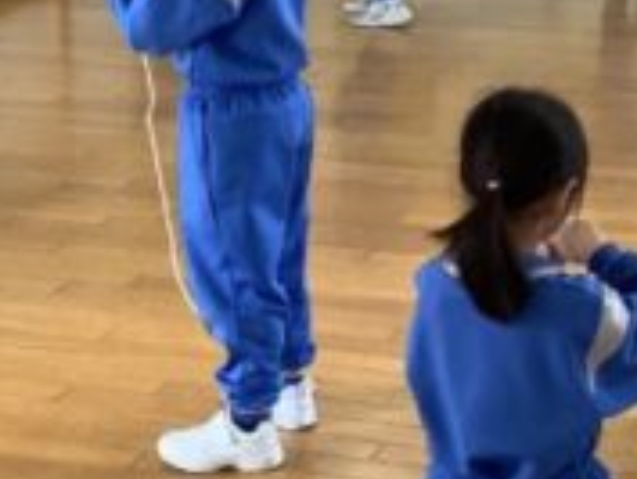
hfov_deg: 18.6
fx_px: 1934
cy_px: -7
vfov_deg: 13.9
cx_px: 435
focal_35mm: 105
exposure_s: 1/100
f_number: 2.4
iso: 100
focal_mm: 3.3
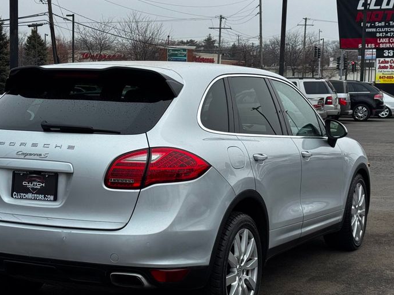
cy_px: 153
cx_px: 182
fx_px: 819
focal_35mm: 72
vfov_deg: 20.4
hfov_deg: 27.0
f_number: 1.78
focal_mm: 6.76
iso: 64
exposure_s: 1/2252
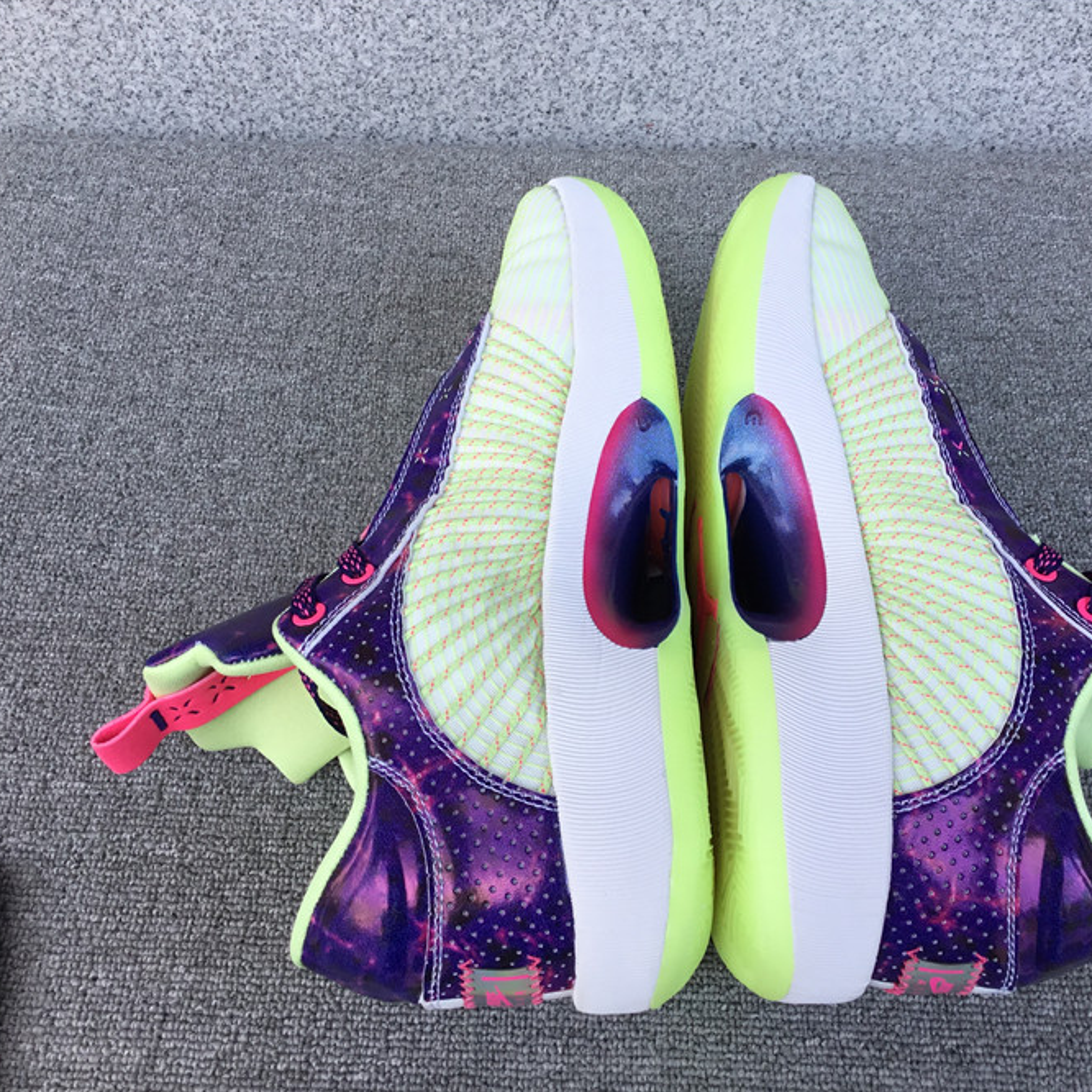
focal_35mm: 37
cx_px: 608
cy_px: 548
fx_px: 1321
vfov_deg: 44.9
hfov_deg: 44.9
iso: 25
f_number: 2.4
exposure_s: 1/260
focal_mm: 3.3
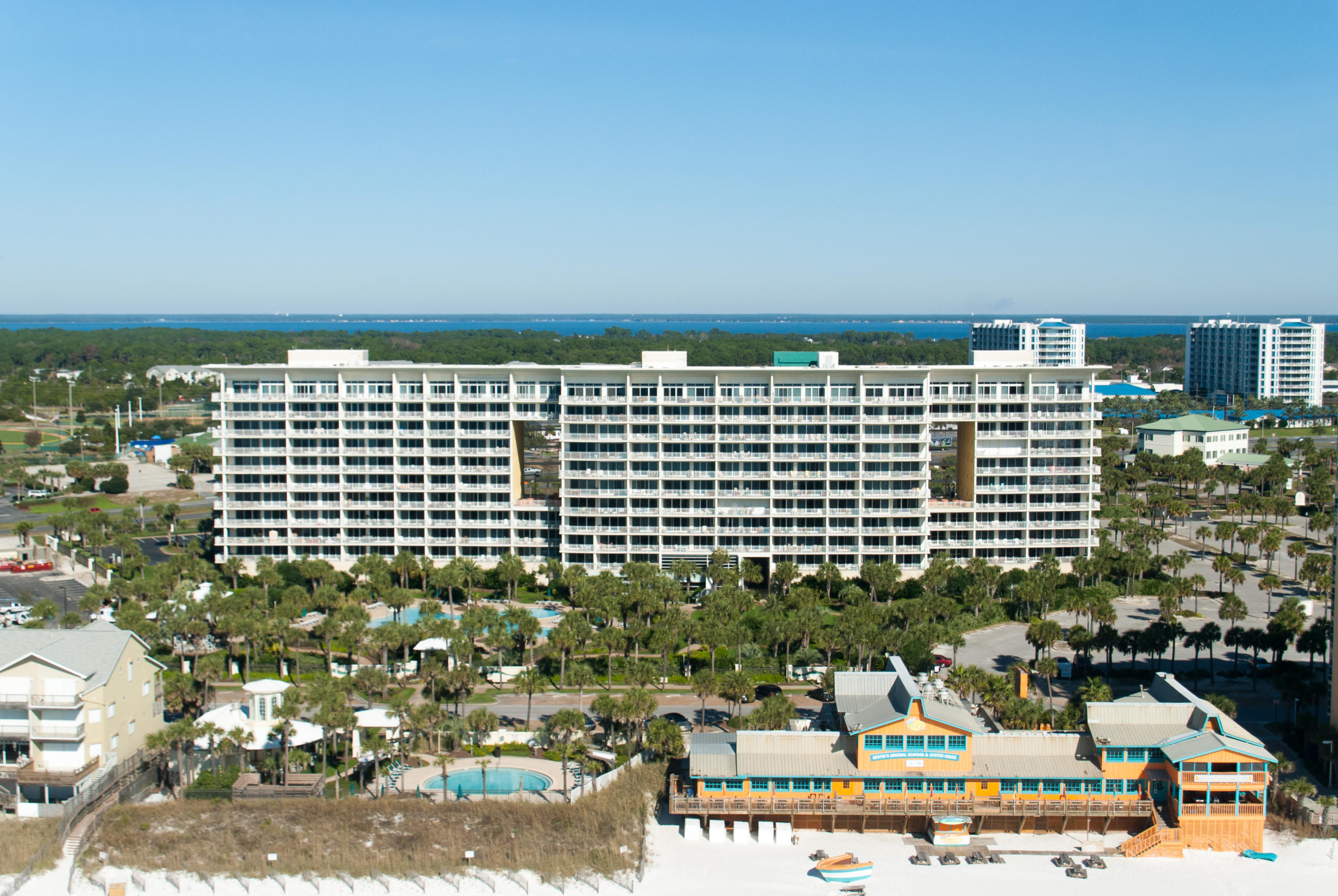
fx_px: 1674
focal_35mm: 45
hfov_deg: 43.6
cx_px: 669
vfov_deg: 29.9
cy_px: 448
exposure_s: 1/2000
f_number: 5.6
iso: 200
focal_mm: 30
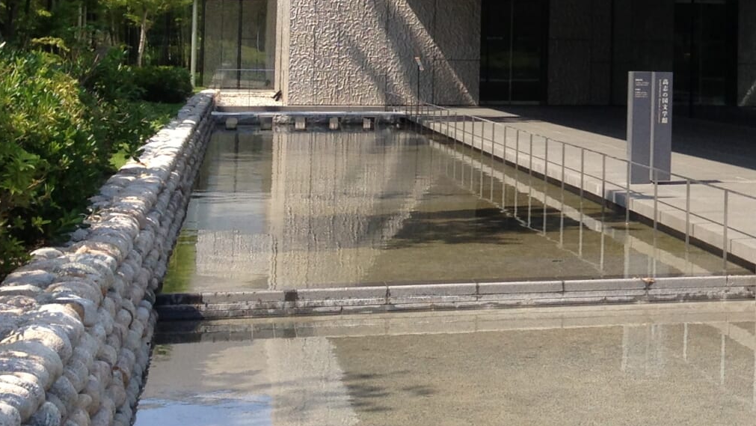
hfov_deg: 22.2
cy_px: 10
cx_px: 828
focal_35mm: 91
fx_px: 1824
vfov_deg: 13.1
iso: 50
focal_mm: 4.13
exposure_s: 1/903
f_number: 2.4
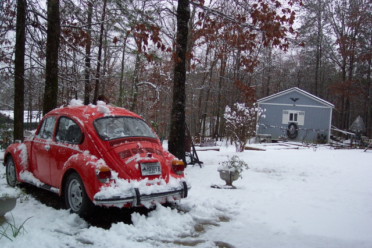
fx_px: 392
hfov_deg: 50.7
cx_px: 186
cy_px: 124
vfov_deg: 35.0
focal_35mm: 38
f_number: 2.8
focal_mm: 8
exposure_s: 1/500
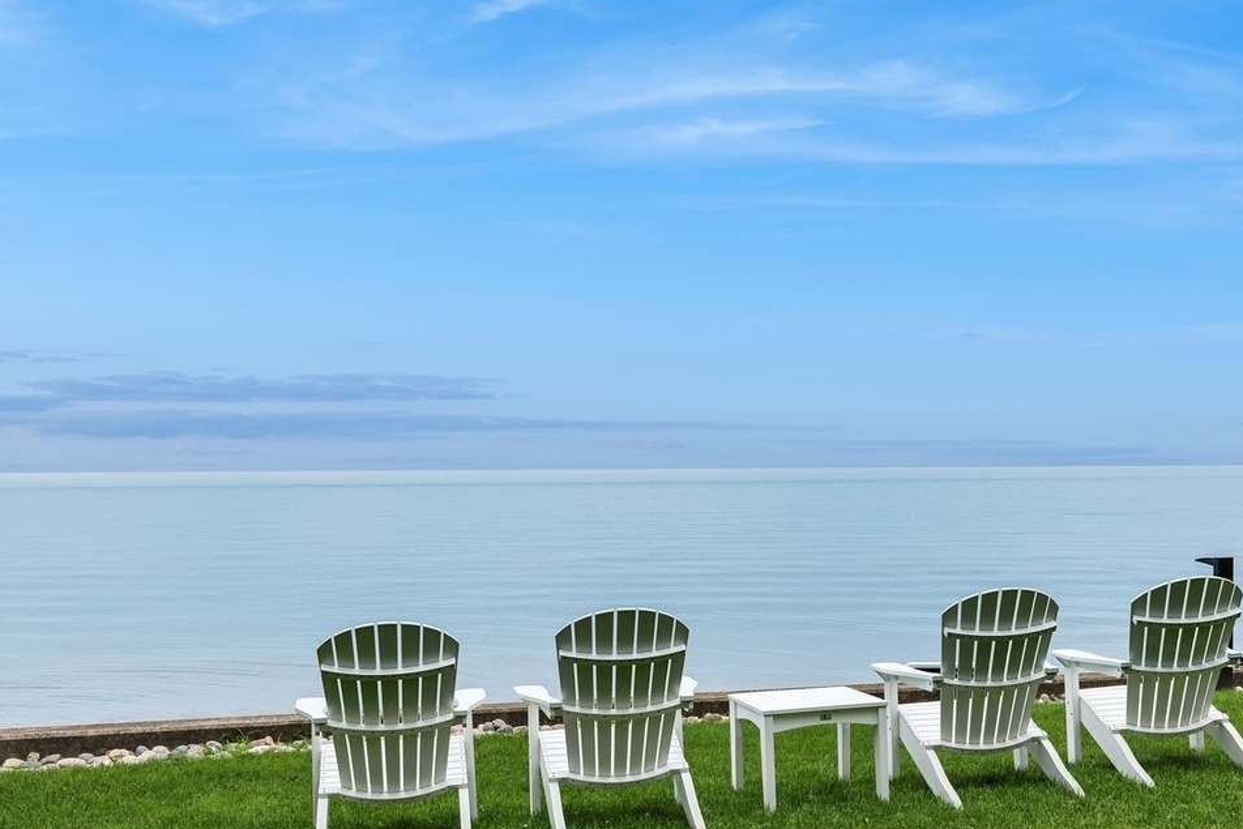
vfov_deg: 26.5
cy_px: 484
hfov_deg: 38.6
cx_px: 773
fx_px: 1761
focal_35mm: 51
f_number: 9
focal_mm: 30
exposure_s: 1/500
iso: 200
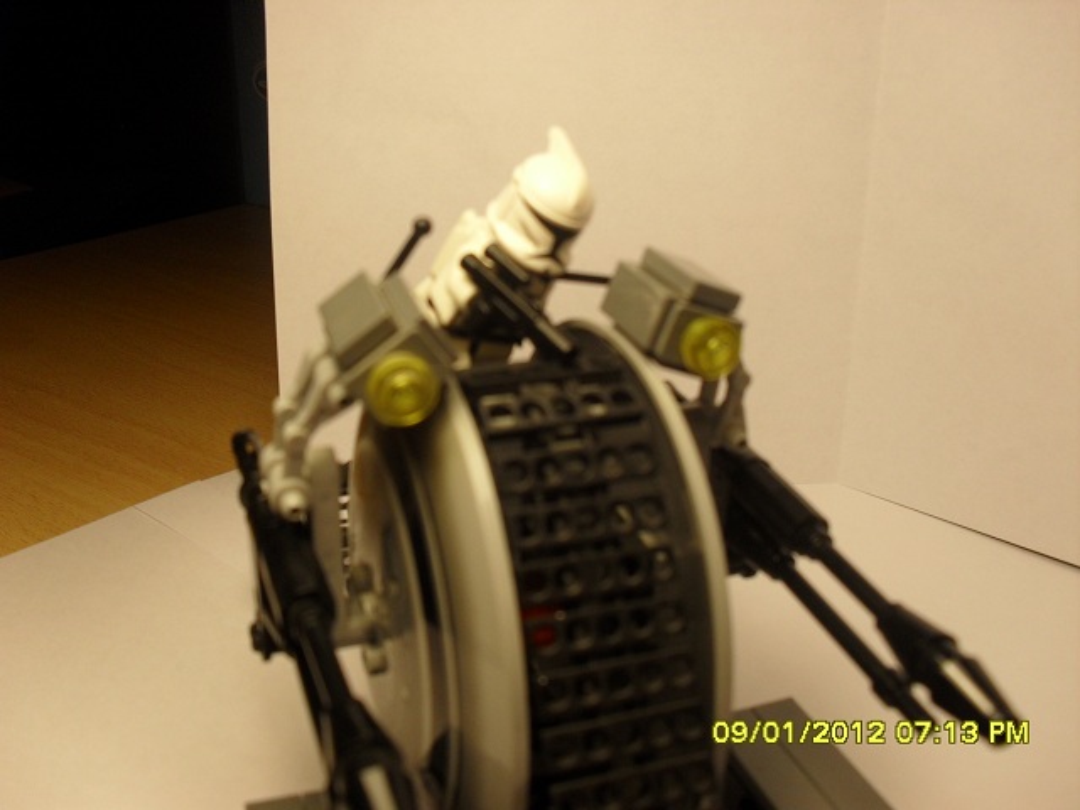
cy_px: 405
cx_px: 540
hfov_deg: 52.6
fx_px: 1092
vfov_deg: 40.7
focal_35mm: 35
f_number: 3.2
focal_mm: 6.3
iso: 100
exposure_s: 1/90
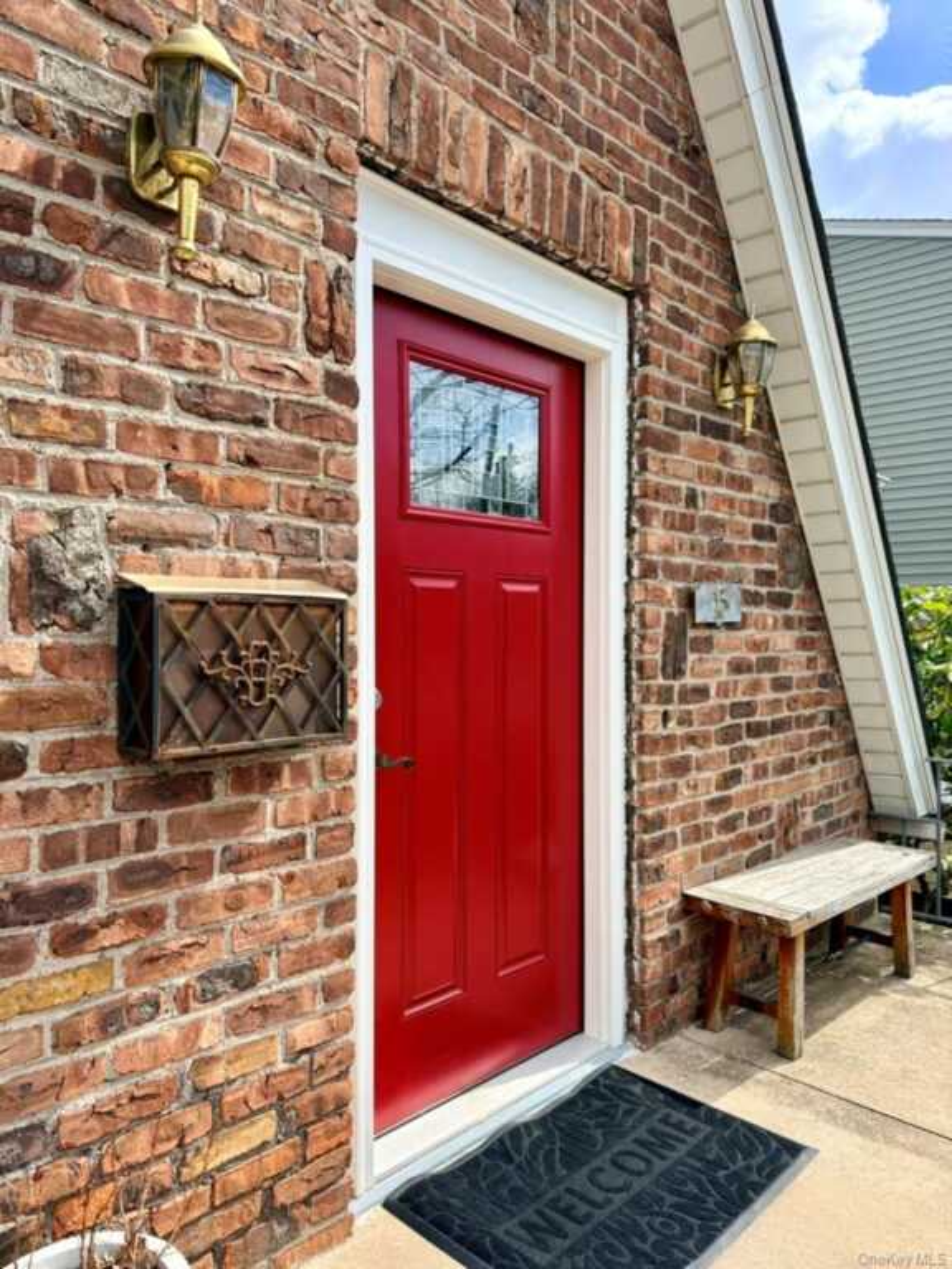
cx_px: 476
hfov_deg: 56.8
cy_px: 634
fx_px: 880
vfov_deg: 71.6
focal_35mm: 24
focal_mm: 6.76
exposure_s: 1/2907
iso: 100
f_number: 1.78
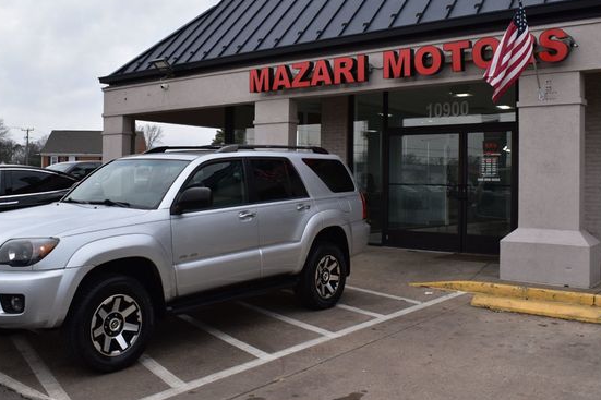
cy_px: 171
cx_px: 284
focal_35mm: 37
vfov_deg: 36.2
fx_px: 610
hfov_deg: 52.4
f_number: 10
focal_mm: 21
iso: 400
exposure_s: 1/250
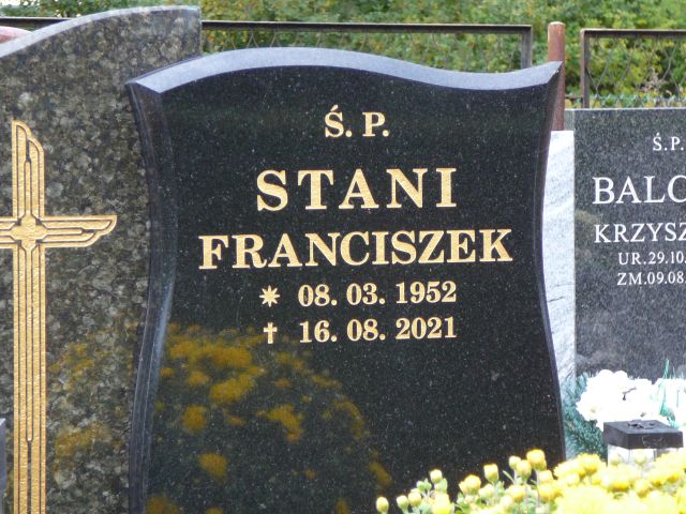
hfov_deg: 15.4
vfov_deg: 11.6
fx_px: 2537
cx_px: 343
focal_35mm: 128
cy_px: 257
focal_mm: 19
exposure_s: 1/30
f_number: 3.9
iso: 100
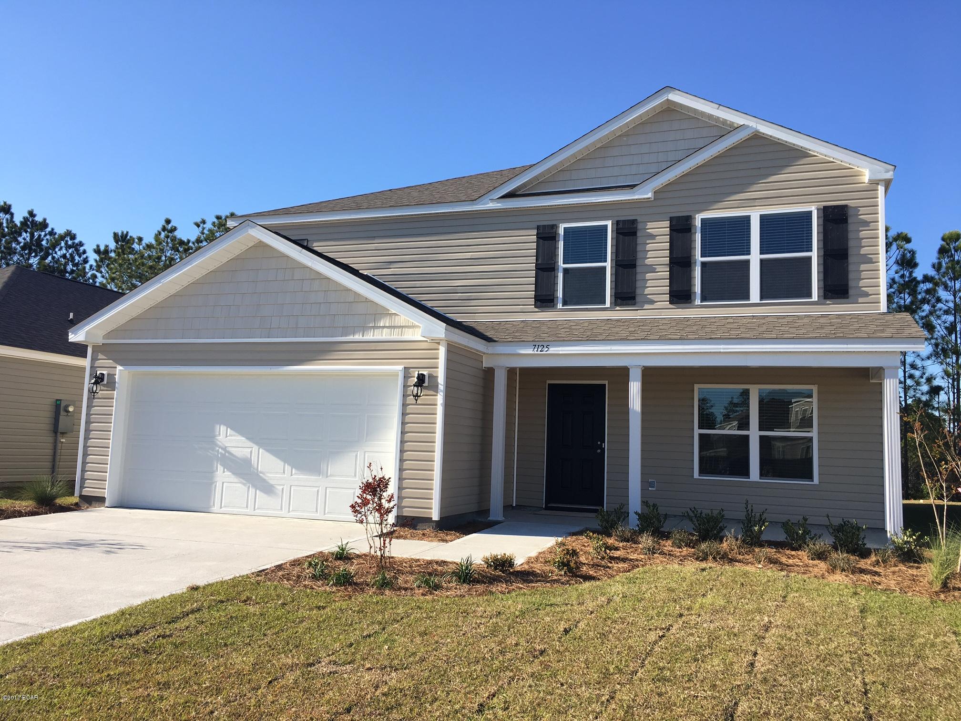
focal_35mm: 29
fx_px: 805
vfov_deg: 48.2
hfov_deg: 61.7
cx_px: 480
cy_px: 360
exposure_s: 1/732
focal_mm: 4.15
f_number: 2.2
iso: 25
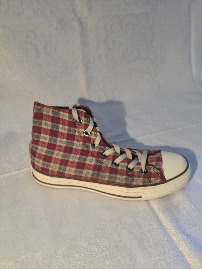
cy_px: 134
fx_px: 272
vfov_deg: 52.6
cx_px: 101
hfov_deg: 40.7
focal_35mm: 35
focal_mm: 4.28
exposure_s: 1/20
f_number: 2.4
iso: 160
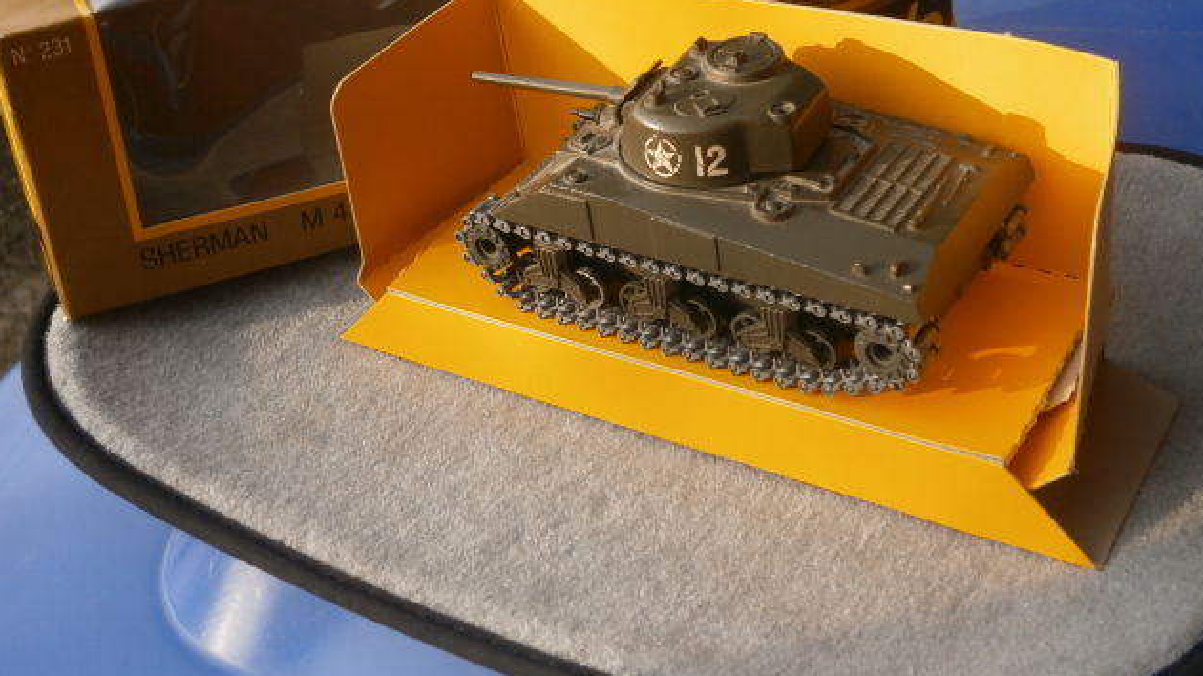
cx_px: 605
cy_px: 239
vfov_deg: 23.0
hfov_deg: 39.9
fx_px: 1658
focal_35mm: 52
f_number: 3.4
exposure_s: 1/250
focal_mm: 8.3
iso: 80
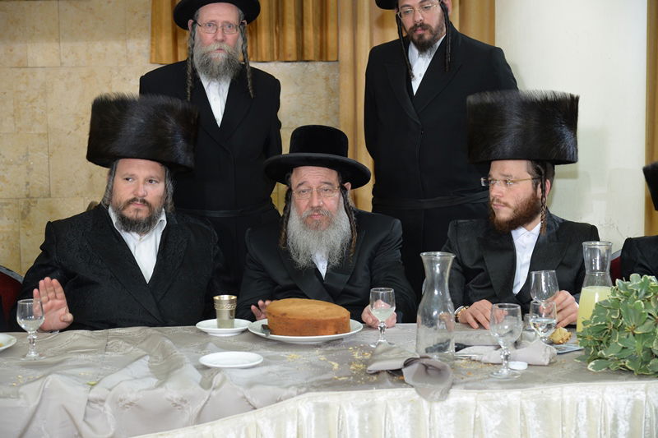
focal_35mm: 70
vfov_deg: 19.4
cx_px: 329
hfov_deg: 28.8
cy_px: 219
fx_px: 1279
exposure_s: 1/125
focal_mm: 70
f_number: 5
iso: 1000
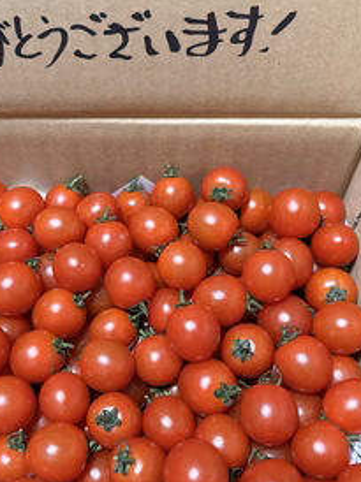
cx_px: 125
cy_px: 262
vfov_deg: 49.0
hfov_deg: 37.3
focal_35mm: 38
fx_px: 529
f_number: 1.6
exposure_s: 1/52
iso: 400
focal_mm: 5.96
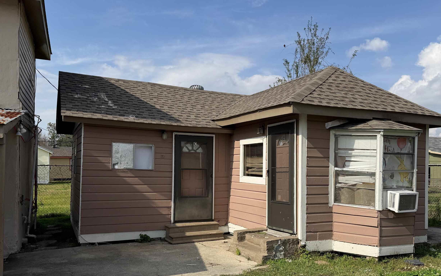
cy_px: 168
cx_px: 253
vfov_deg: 39.2
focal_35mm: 32
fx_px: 385
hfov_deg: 59.4
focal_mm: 6.76
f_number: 1.78
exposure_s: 1/6173
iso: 80
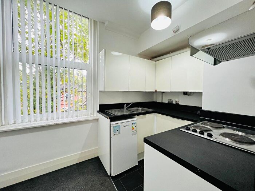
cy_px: 96
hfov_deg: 106.2
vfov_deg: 89.9
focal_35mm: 13
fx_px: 96
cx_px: 128
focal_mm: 1.57
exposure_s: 1/100
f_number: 1.8
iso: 200
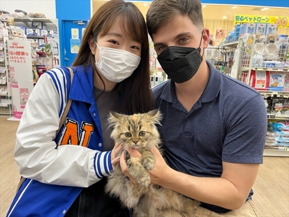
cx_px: 144
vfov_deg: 53.1
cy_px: 108
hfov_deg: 67.3
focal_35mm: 26
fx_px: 217
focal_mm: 5.1
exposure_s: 1/60
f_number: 1.6
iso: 125
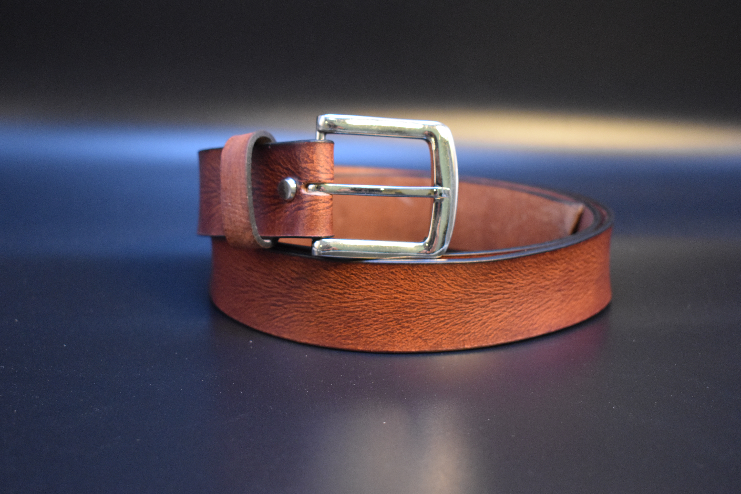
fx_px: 1173
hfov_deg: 35.1
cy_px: 247
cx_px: 370
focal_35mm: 57
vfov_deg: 23.8
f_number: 4.8
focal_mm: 38
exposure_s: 1/60
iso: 2000
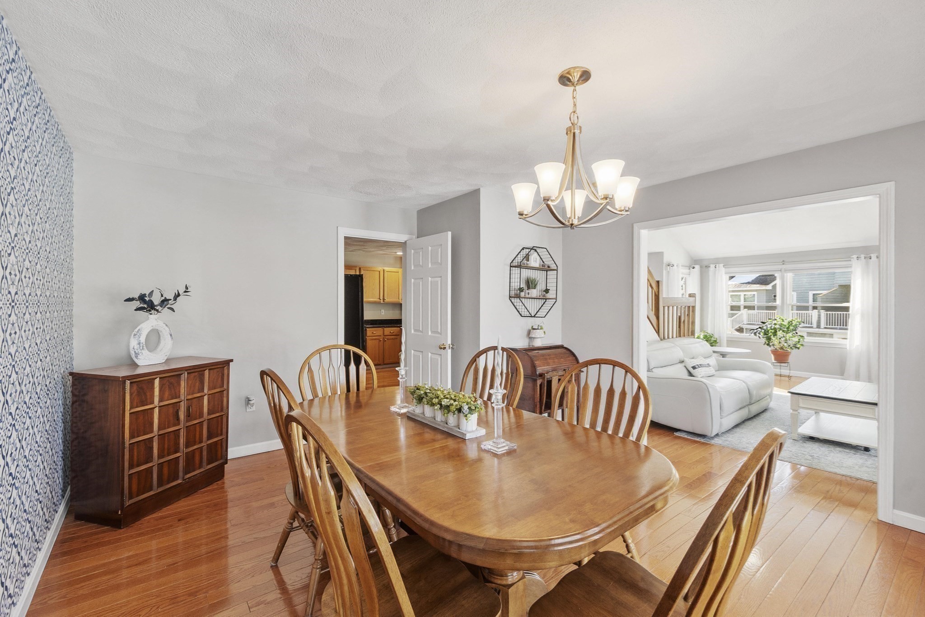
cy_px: 308
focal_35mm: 15
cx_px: 462
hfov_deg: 100.4
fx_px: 385
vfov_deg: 77.3
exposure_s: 1/2
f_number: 8
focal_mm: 10
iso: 320
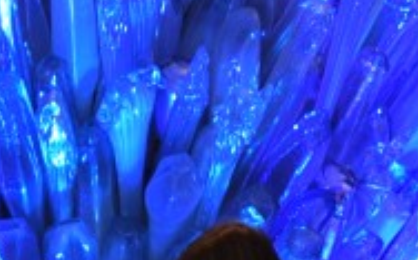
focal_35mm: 527
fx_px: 5996
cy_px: -476
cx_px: 140
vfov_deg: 2.5
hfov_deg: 4.0
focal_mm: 48
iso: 560
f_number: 5.3
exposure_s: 1/60
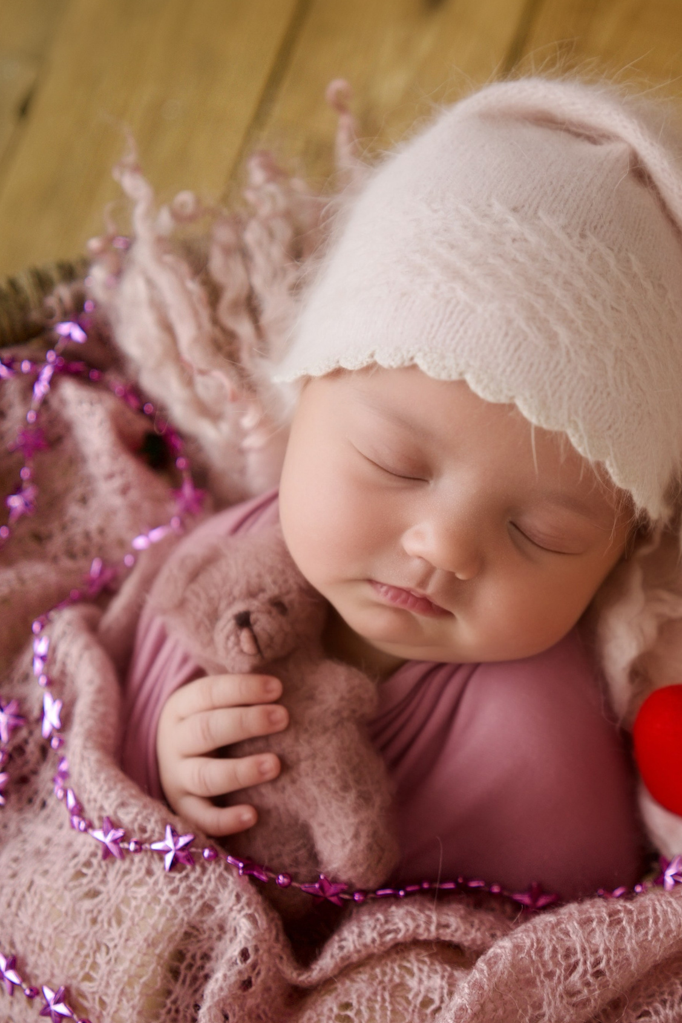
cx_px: 559
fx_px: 1506
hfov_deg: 25.0
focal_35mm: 53
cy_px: 512
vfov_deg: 37.5
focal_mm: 35
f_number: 2.8
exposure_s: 1/125
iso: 200
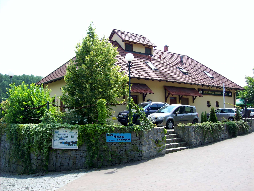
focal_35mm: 36
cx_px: 127
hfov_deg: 51.4
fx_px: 264
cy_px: 96
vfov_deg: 39.6
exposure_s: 1/541
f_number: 2.7
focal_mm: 6
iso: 80
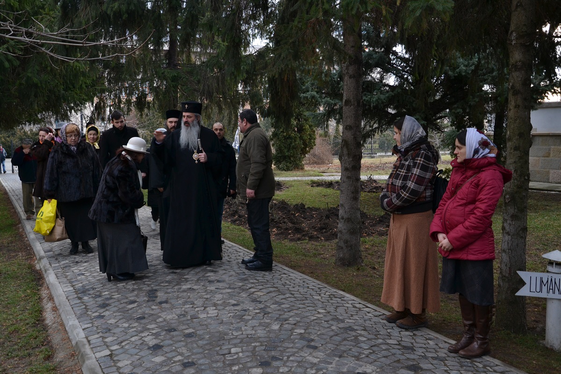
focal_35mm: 38
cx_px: 280
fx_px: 584
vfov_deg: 35.5
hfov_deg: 51.3
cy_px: 187
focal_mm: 25
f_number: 7.1
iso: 400
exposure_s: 1/60
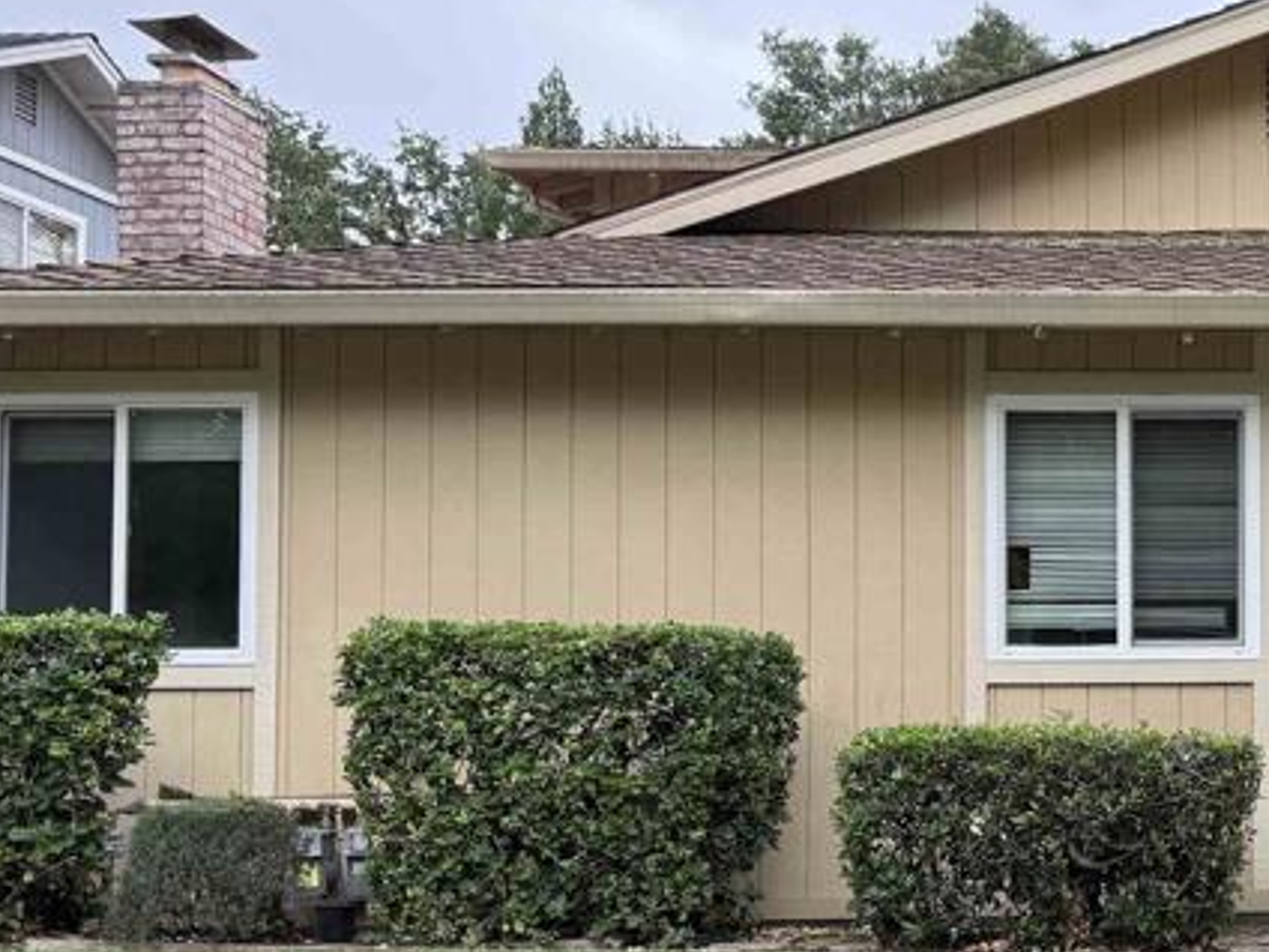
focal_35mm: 58
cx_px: 1425
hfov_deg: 29.6
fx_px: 2126
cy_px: 632
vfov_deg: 25.1
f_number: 1.78
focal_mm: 6.76
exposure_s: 1/868
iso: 100
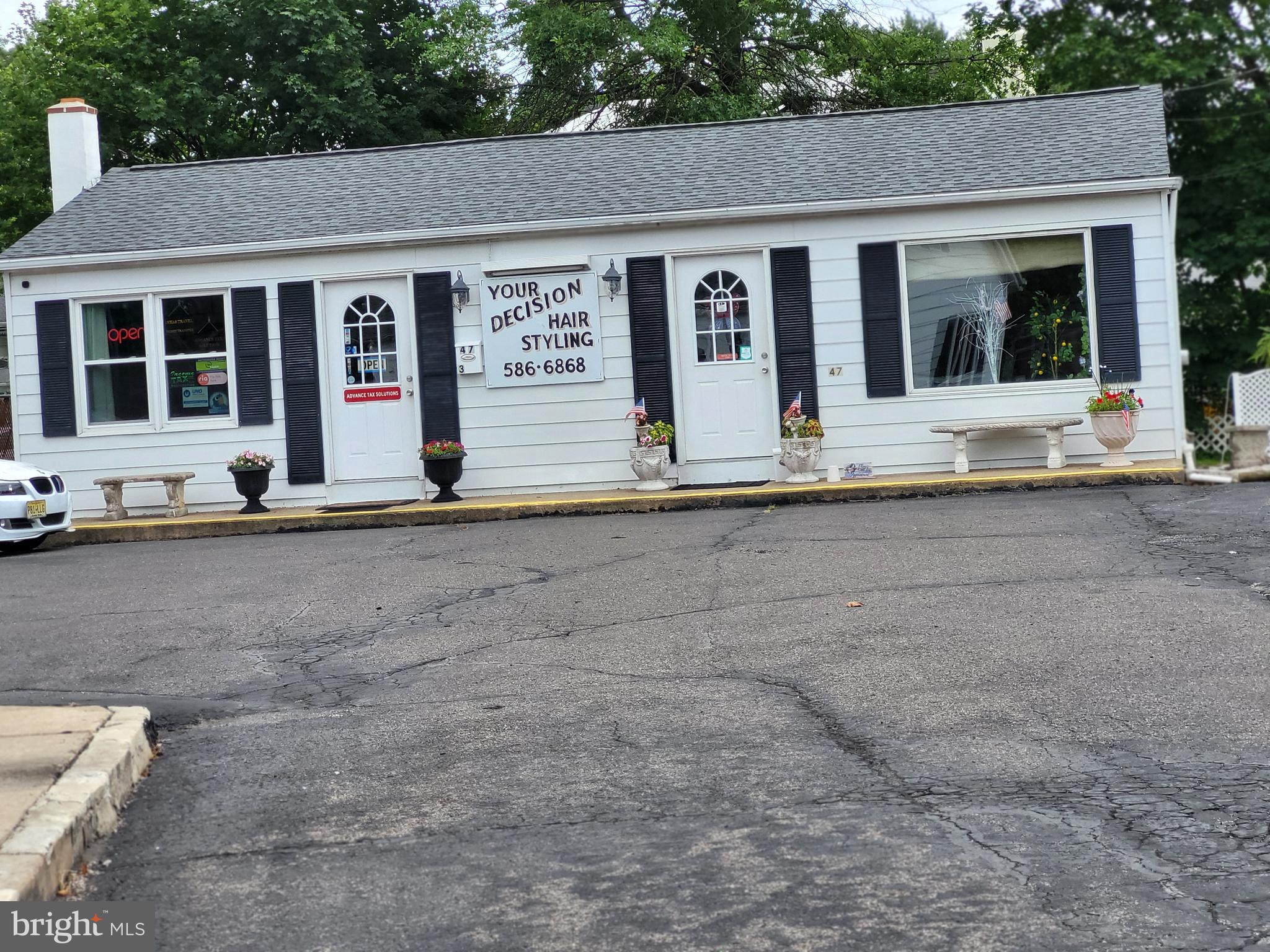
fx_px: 2788
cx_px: 635
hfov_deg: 25.7
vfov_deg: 19.4
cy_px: 476
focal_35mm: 76
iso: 25
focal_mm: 7.12
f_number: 2.4
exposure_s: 1/435
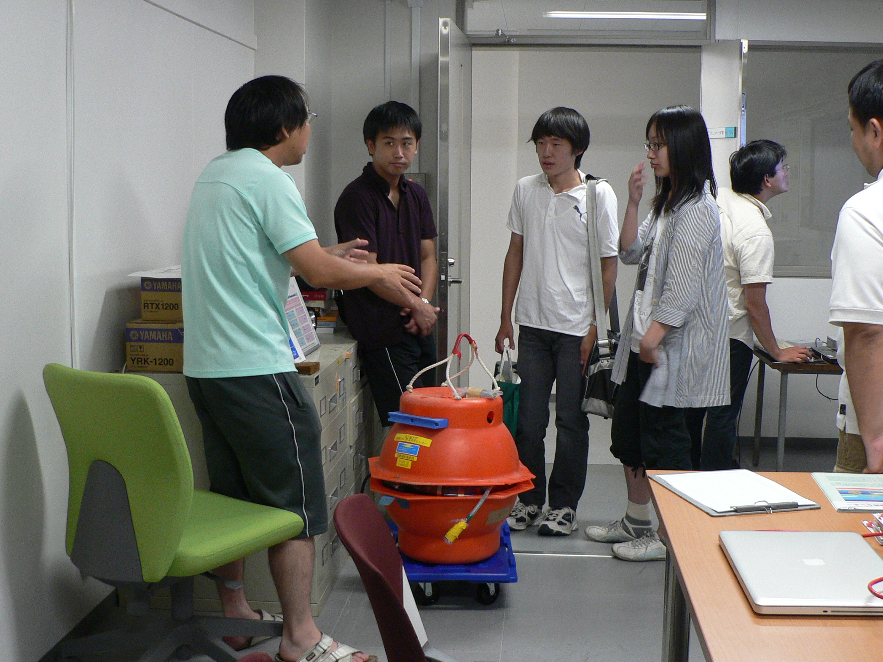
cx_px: 456
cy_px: 299
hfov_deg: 42.9
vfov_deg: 32.8
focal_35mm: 44
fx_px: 1122
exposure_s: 1/30
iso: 200
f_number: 2.8
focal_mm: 6
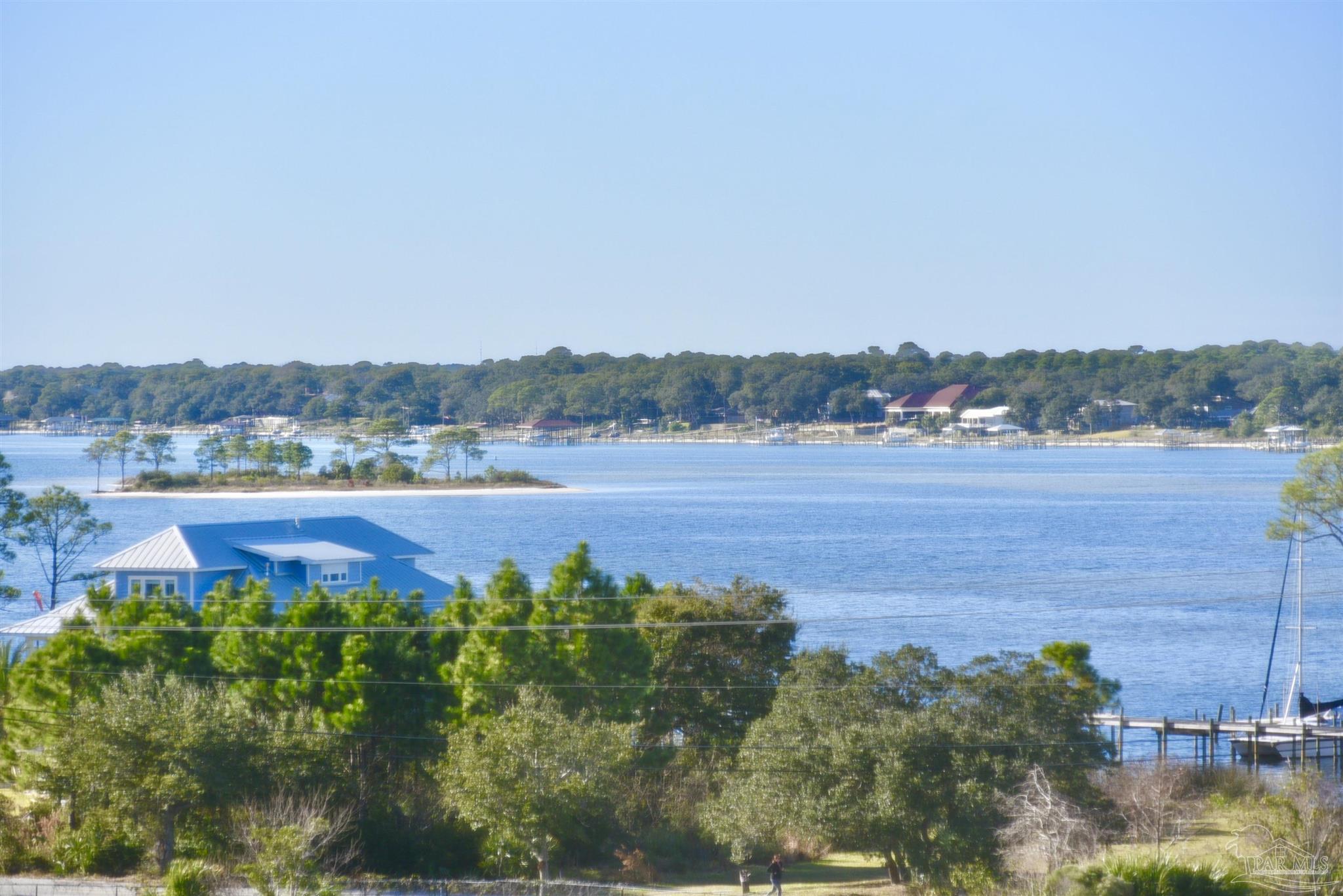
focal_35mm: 170
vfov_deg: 8.1
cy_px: 448
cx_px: 672
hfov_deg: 12.1
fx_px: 6344
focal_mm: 170
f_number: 5
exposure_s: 1/1600
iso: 400
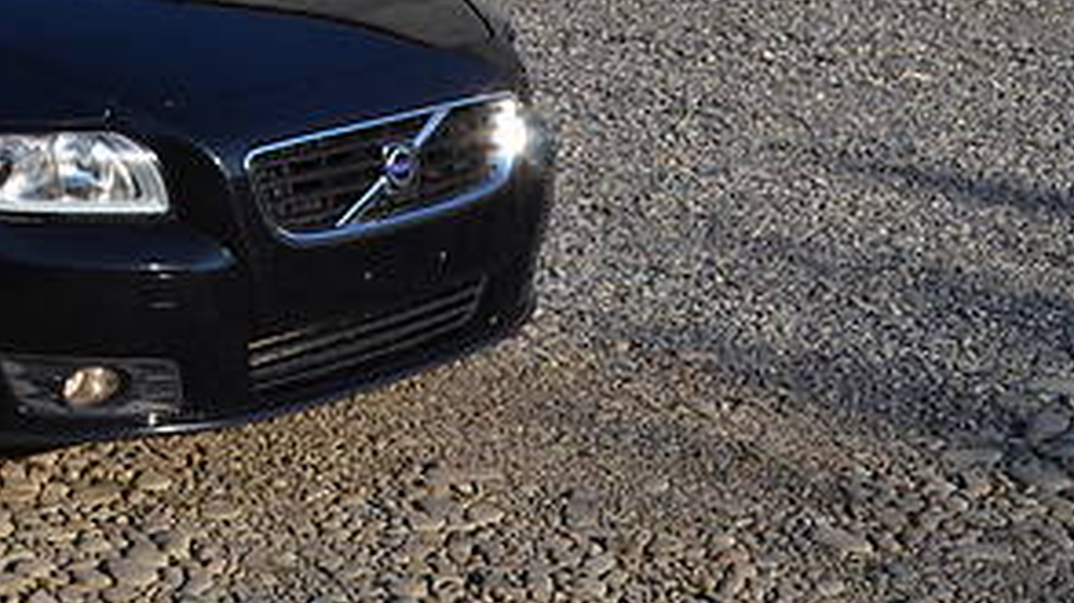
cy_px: -2
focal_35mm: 94
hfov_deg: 21.5
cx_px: -102
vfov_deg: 12.7
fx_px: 2675
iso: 100
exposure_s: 1/250
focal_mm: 22
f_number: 8
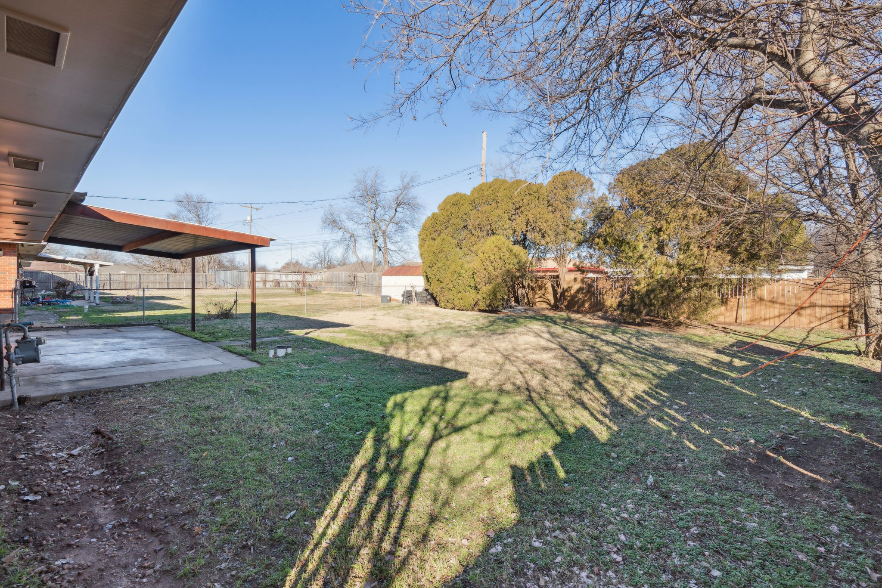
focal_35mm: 16
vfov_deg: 73.8
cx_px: 441
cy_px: 294
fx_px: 392
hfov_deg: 96.7
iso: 200
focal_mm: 16
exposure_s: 1/500
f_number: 7.1
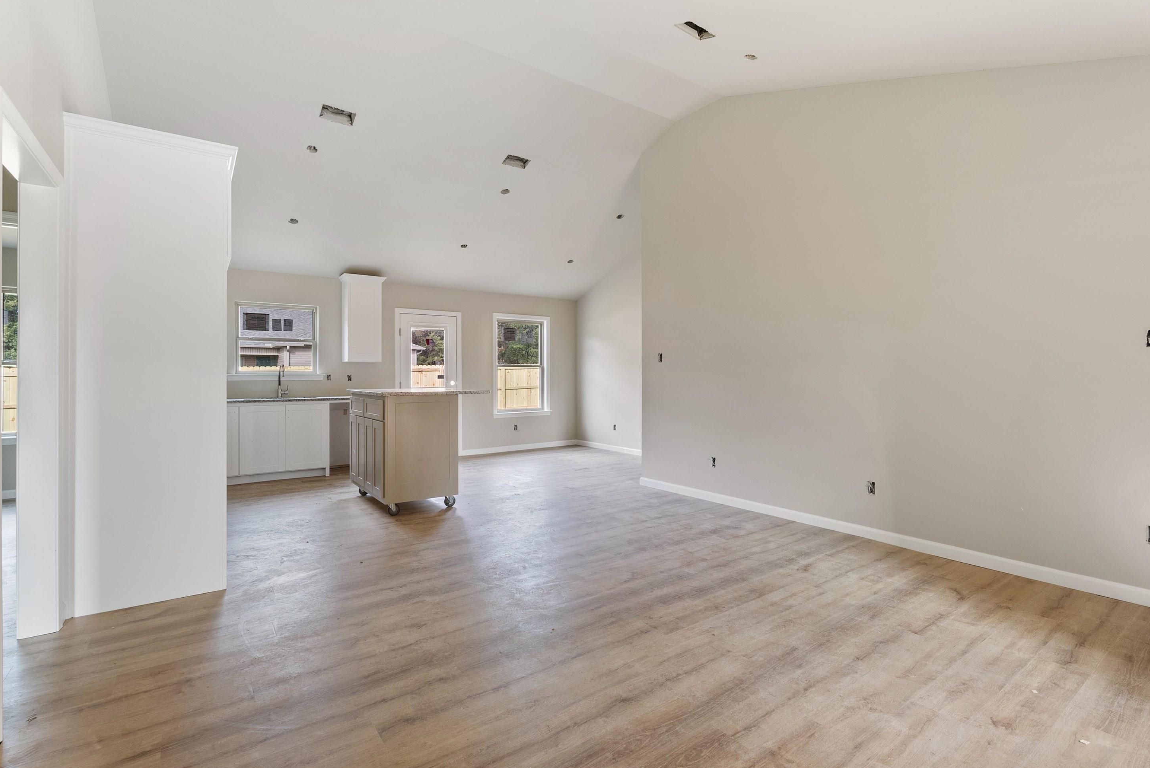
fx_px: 543
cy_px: 372
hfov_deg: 93.2
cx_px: 607
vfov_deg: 70.5
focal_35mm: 17
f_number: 9
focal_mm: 16
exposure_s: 1/3
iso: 640
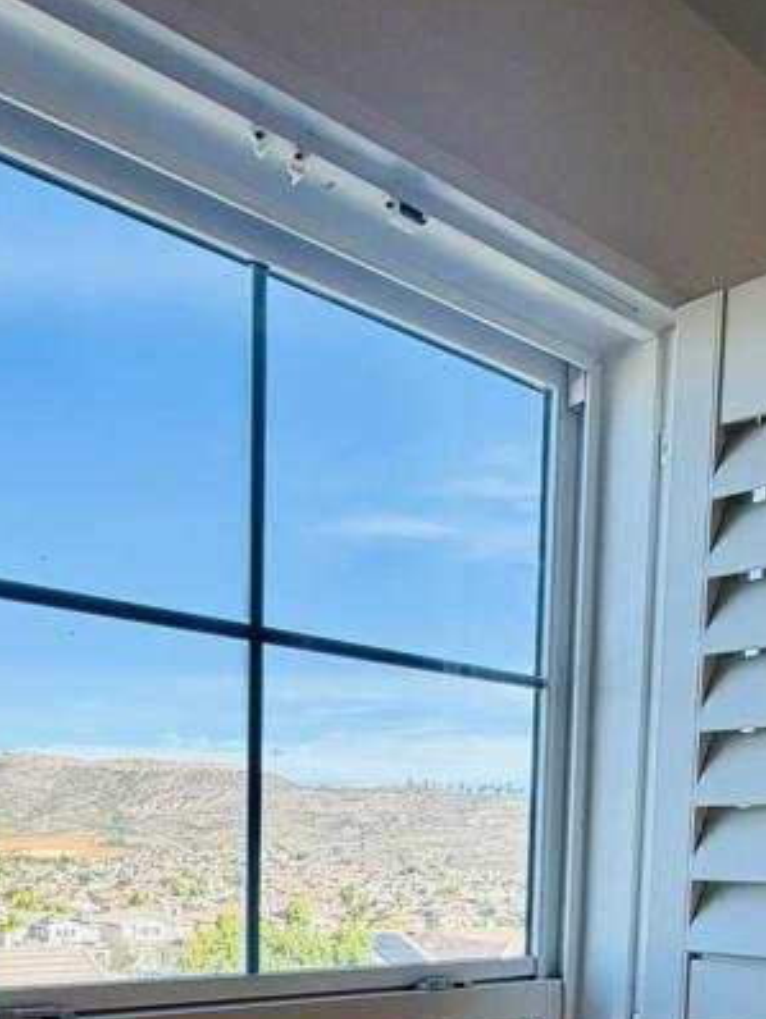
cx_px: 341
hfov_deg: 39.6
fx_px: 1061
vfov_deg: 45.0
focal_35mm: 36
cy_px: 973
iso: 25
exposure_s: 1/120
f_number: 2.2
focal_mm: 2.22
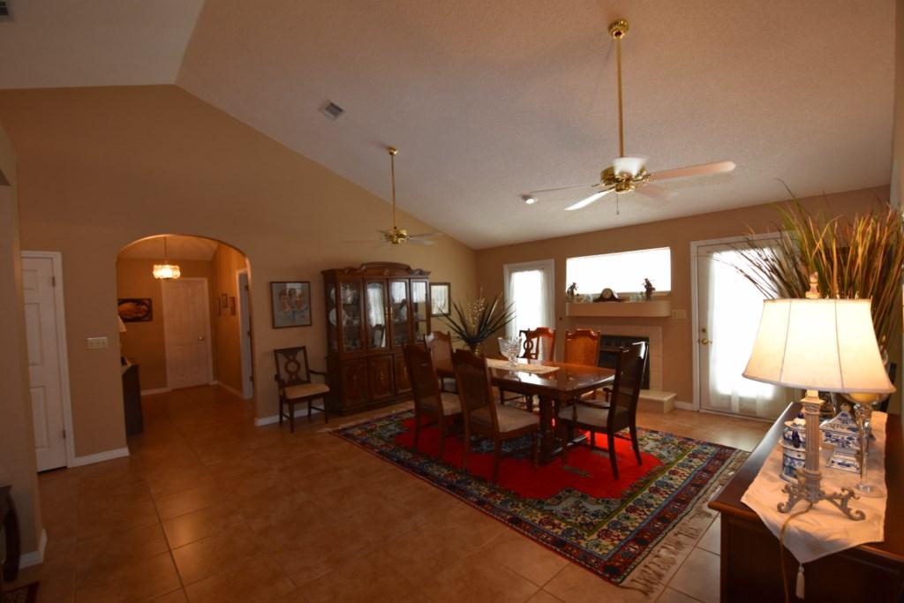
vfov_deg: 77.3
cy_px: 302
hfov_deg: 100.4
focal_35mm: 15
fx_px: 377
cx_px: 452
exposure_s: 1/60
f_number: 4
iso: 450
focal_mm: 10
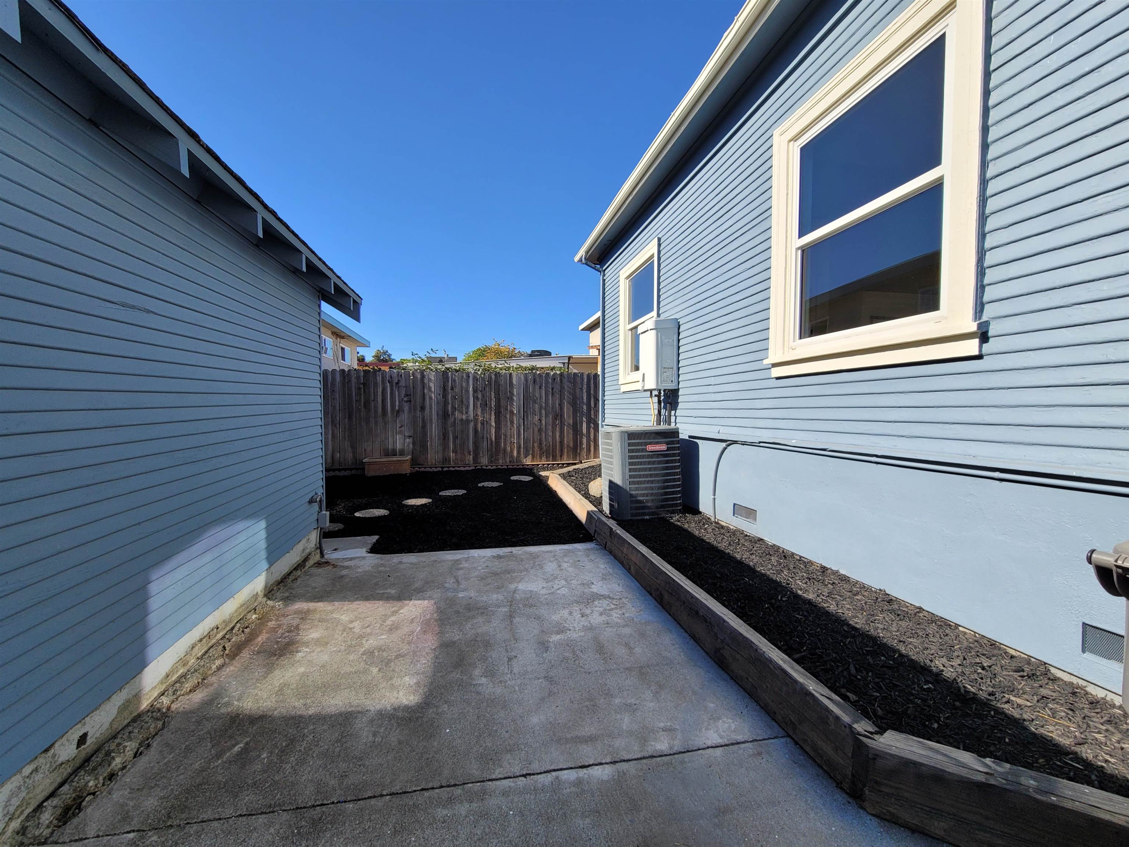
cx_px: 564
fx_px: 424
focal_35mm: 13
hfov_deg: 106.2
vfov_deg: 89.9
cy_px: 424
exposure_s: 1/1318
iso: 64
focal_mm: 2.2
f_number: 2.2
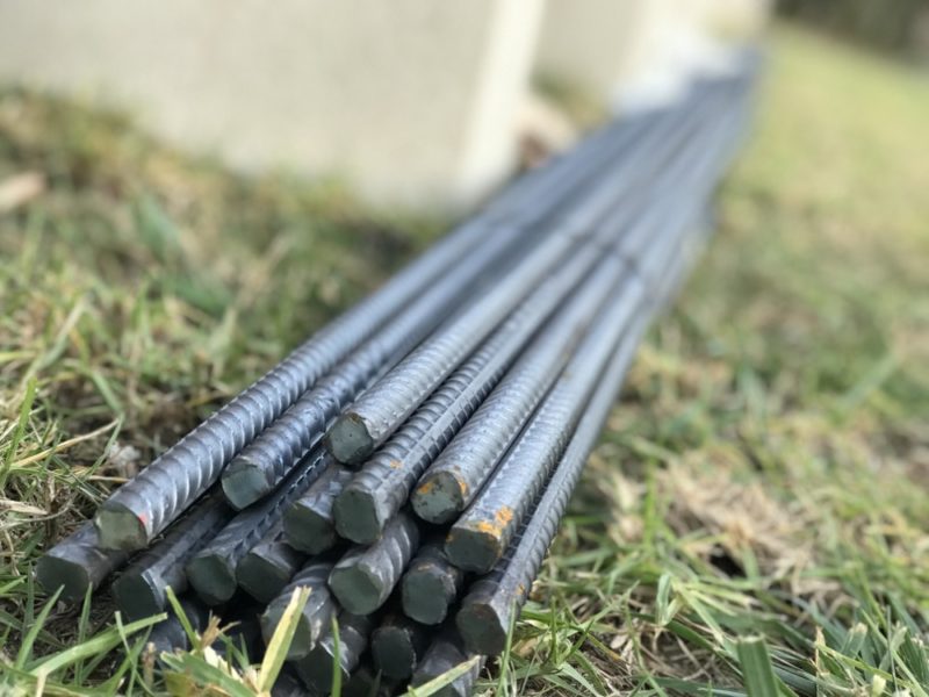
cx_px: 464
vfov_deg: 25.7
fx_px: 1530
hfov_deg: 33.8
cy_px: 348
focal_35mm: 57
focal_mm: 6.6
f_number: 2.8
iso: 80
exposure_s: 1/120
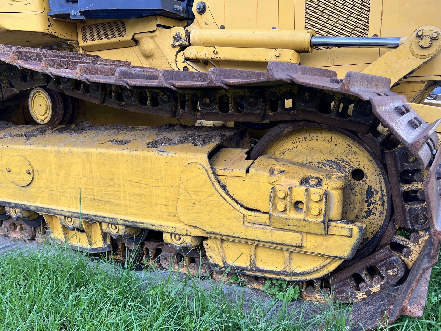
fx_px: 408
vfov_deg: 43.9
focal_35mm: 32
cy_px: 202
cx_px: 214
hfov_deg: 56.8
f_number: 1.5
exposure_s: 1/387
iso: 50
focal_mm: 5.7
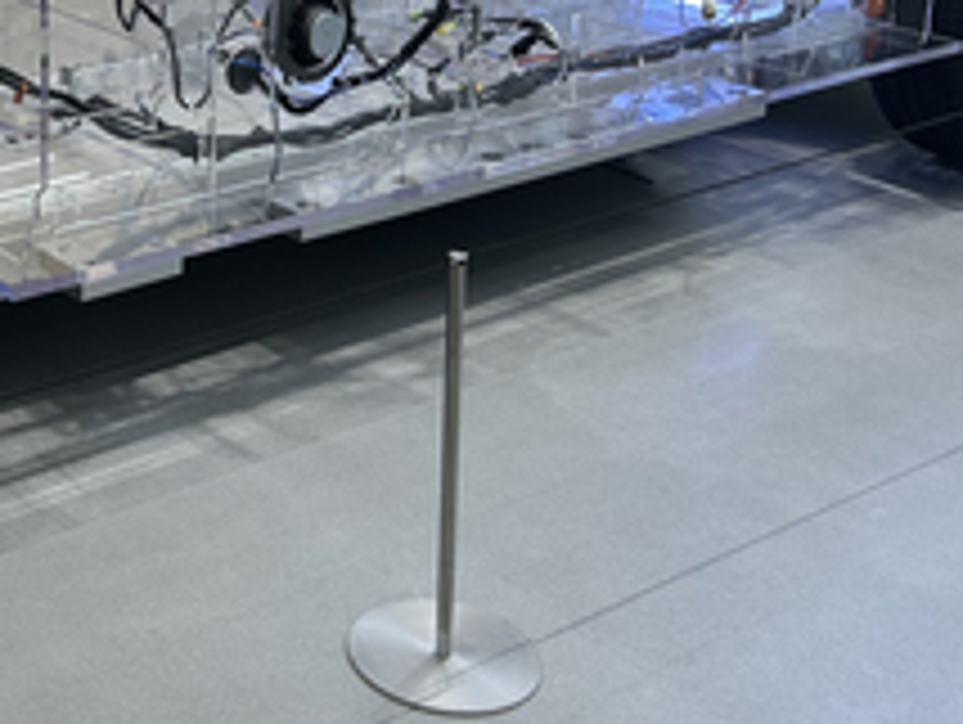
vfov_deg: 20.1
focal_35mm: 68
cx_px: -45
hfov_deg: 26.7
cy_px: -184
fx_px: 1894
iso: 40
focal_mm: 5.7
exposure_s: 1/166
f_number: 1.5
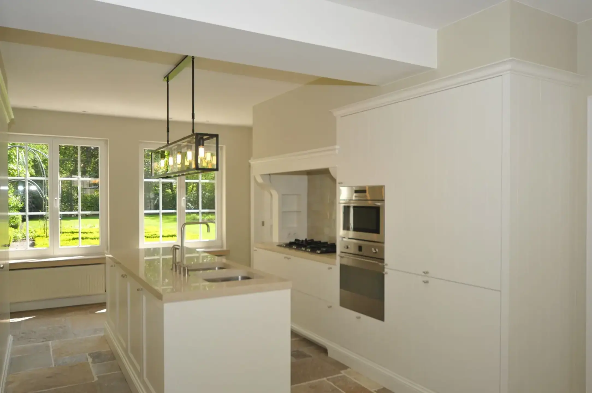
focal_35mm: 27
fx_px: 443
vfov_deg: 47.8
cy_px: 196
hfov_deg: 67.4
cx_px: 296
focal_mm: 18
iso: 200
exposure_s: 1/125
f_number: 5.3
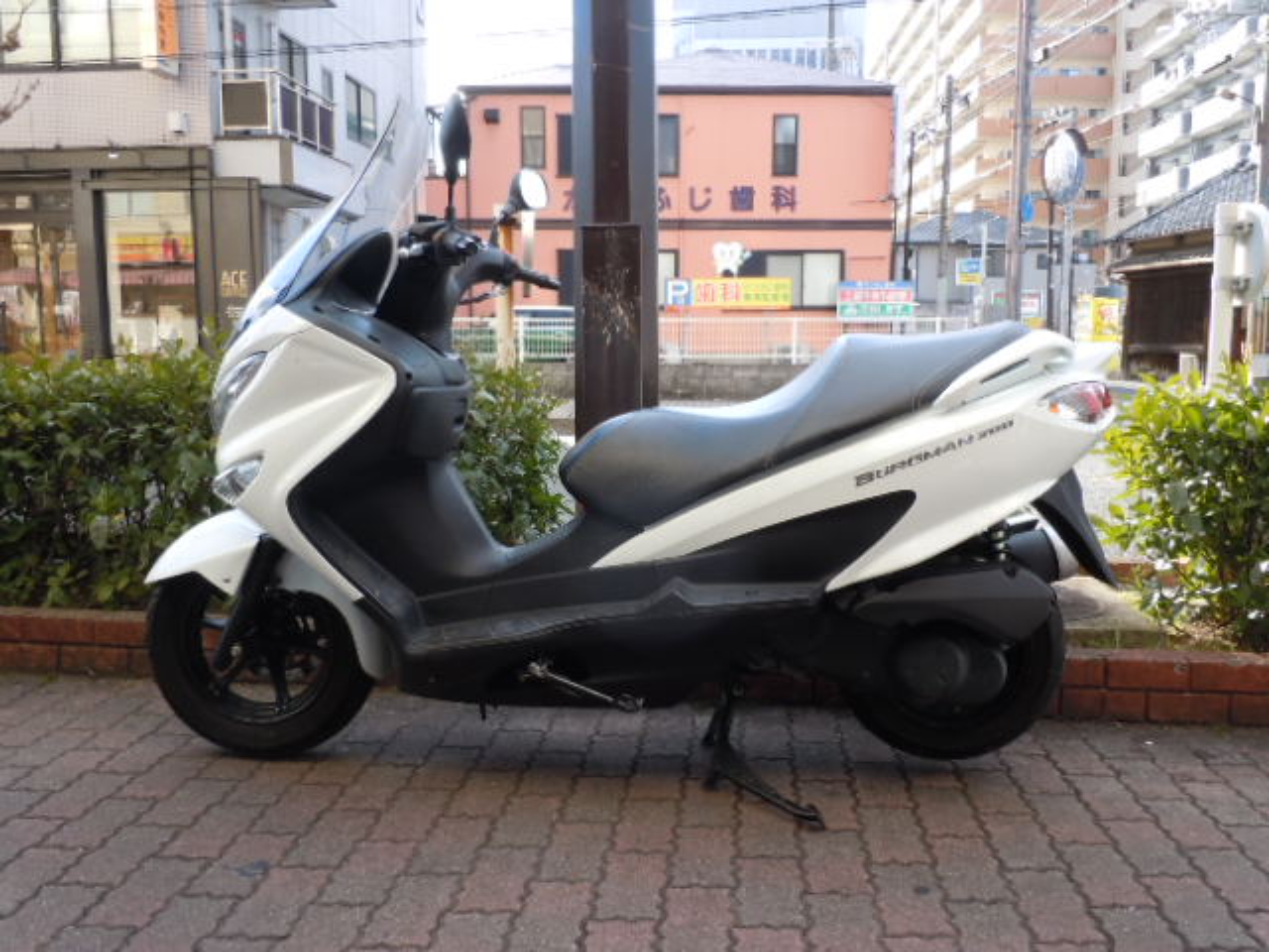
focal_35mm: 28
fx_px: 1026
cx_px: 634
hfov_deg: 63.4
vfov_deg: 49.7
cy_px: 476
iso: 100
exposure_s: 1/125
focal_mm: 5
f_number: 3.7
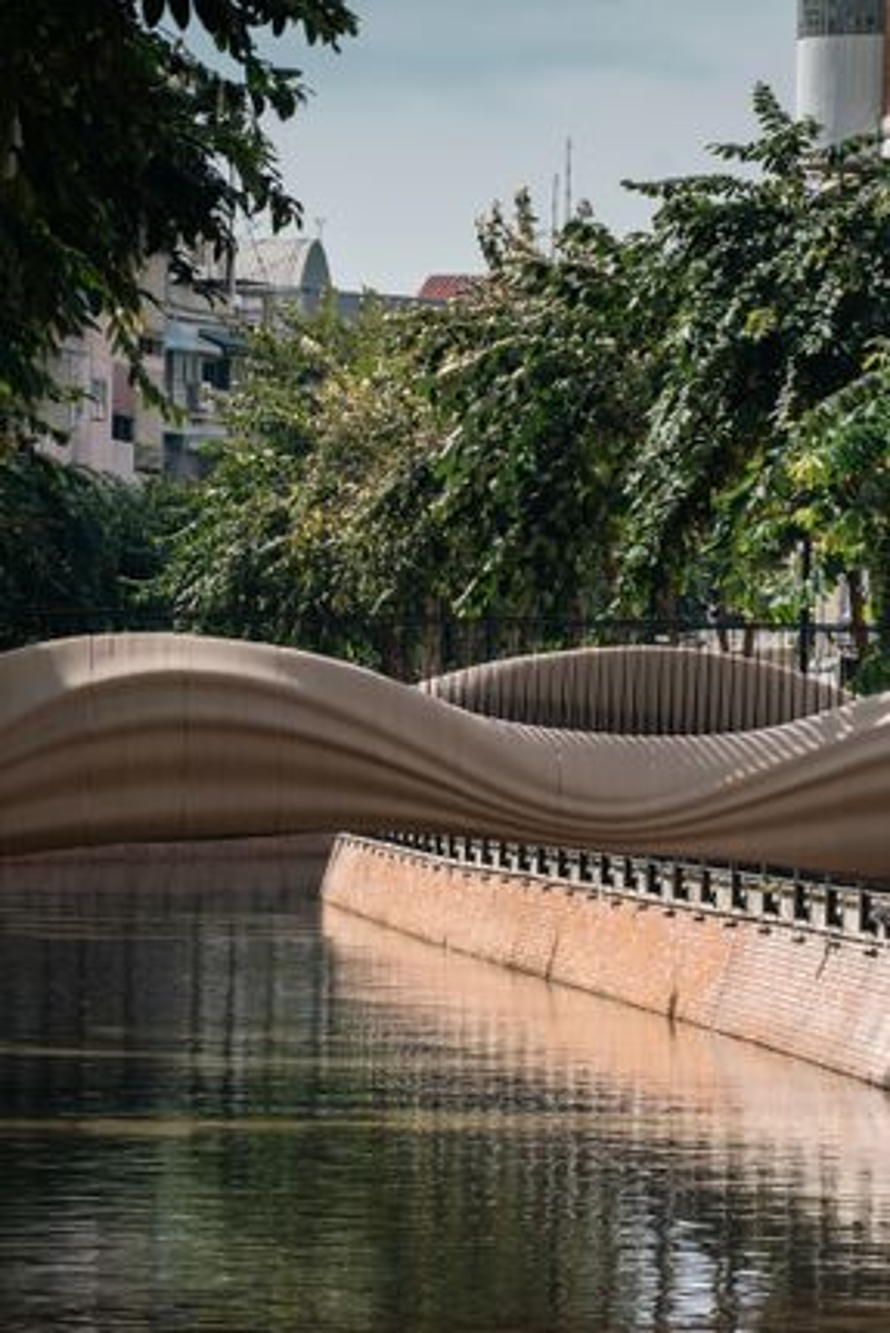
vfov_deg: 10.2
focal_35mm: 202
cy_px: 666
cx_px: 445
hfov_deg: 6.8
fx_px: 7503
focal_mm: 135
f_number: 9
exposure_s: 1/160
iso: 100
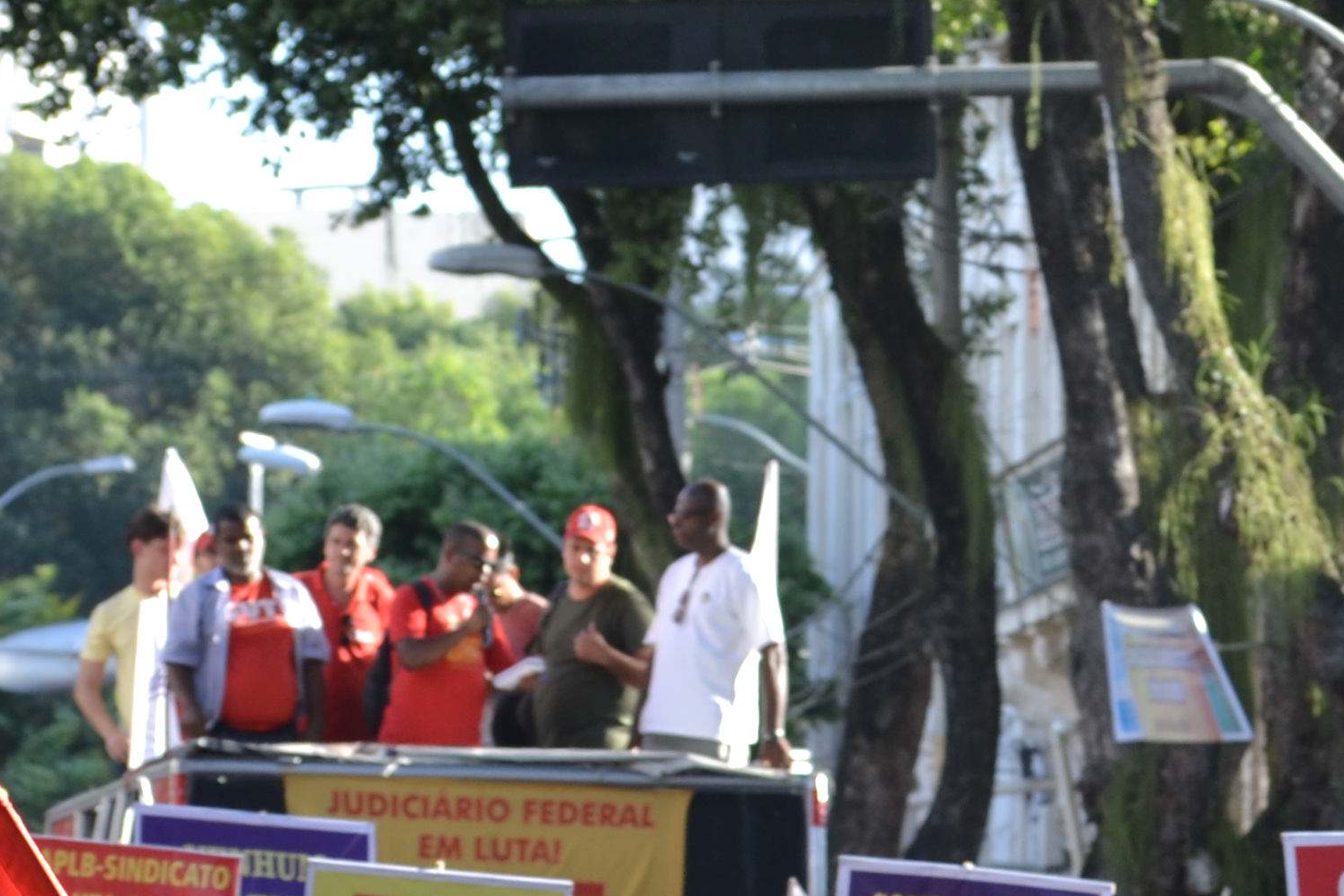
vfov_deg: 3.1
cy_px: 1079
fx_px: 16298
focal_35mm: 437
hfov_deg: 4.7
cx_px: 1131
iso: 100
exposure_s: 1/80
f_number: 5.6
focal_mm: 95
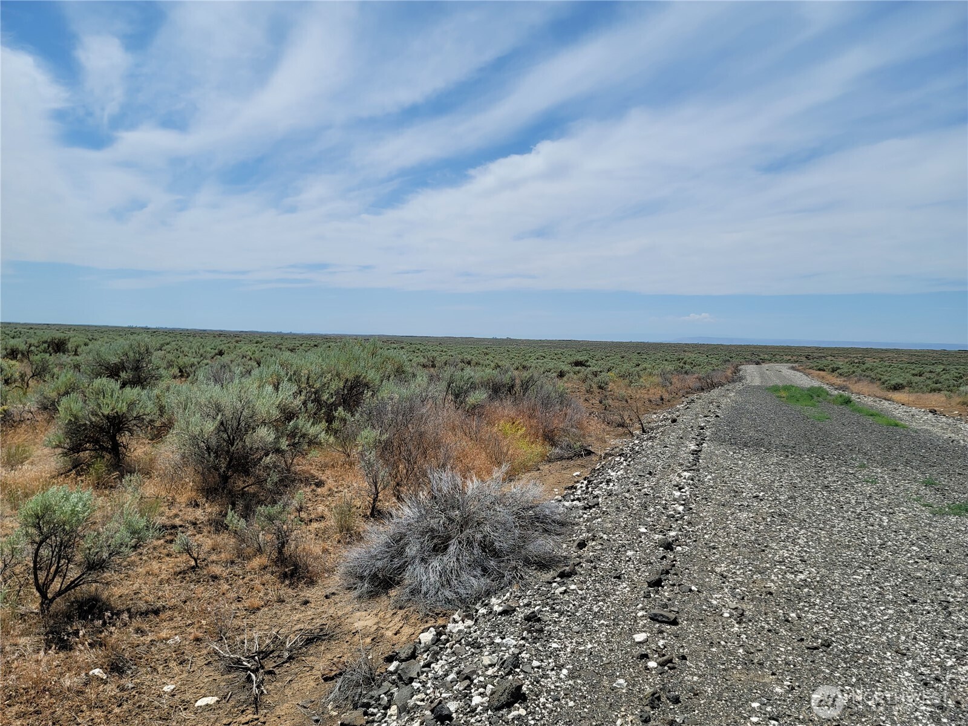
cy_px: 363
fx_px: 699
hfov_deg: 69.4
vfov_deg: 54.9
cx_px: 484
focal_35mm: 25
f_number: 1.8
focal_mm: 7
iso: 20
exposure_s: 1/1910
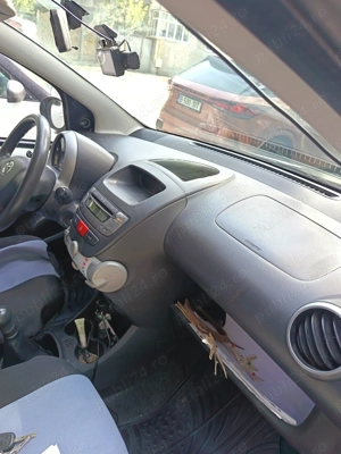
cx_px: 170
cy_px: 227
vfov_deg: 71.6
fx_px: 315
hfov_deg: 56.8
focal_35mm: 24
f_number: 1.75
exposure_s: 1/100
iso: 319
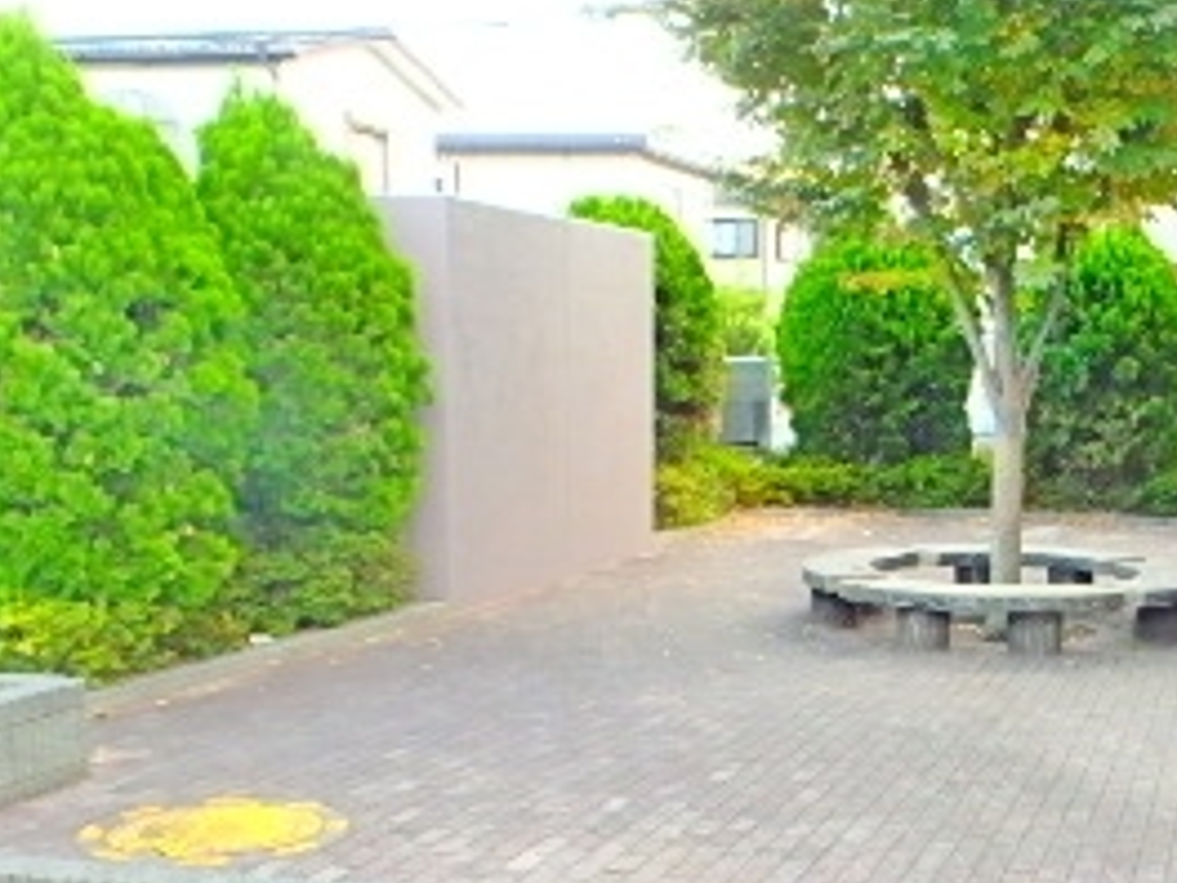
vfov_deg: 28.2
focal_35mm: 51
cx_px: 901
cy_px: 660
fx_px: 1734
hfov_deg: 36.5
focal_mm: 3.7
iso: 200
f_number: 3.5
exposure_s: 1/40
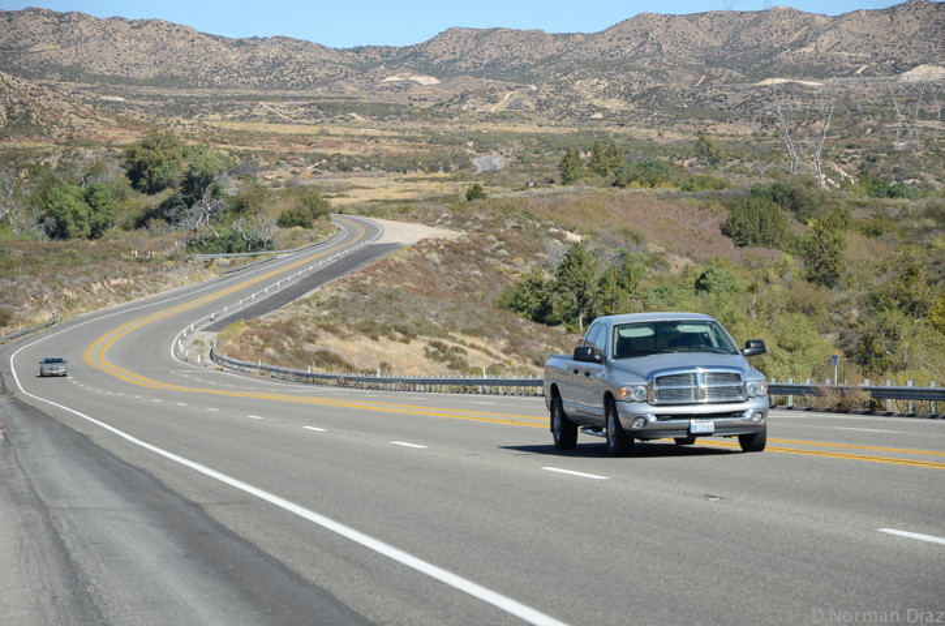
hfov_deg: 16.1
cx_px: 472
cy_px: 313
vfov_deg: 10.7
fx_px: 3340
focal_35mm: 128
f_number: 5.6
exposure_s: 1/500
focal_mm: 85
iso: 100
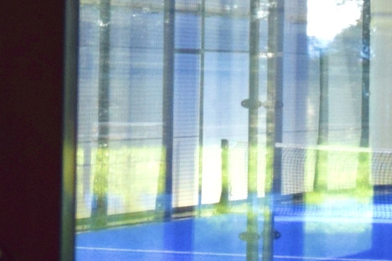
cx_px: 131
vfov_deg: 5.9
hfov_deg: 8.8
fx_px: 2536
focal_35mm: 233
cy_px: -69
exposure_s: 1/80
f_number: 4.5
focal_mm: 20
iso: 400
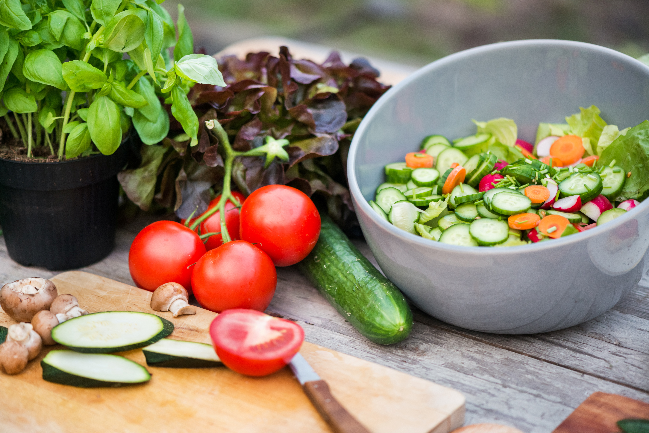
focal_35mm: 105
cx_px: 324
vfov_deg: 13.1
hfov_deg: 19.5
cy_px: 216
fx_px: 1893
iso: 1000
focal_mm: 105
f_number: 3
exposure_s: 1/320
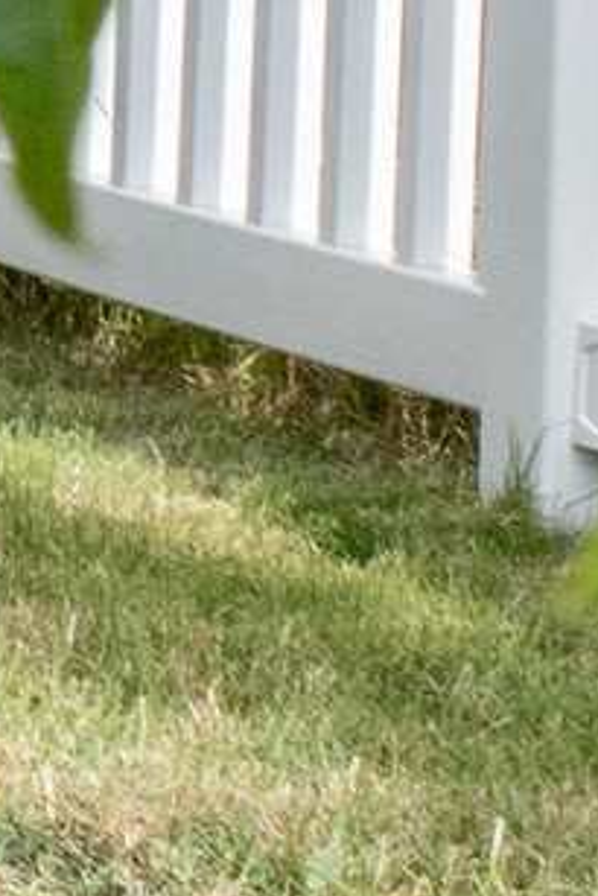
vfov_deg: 4.4
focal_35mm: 457
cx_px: -1352
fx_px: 11373
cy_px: -1127
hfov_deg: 2.9
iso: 400
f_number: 8
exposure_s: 1/250
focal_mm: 22
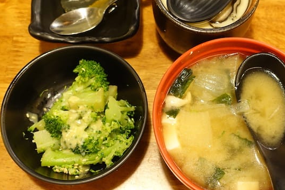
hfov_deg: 36.7
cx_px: 170
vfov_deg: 25.0
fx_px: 428
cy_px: 72
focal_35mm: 54
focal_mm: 13.16
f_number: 2.8
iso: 800
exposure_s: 1/30
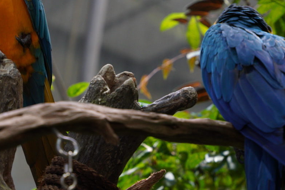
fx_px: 1703
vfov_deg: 6.4
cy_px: 12
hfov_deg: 9.6
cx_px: 120
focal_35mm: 215
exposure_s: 1/320
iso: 640
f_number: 2.8
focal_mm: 70
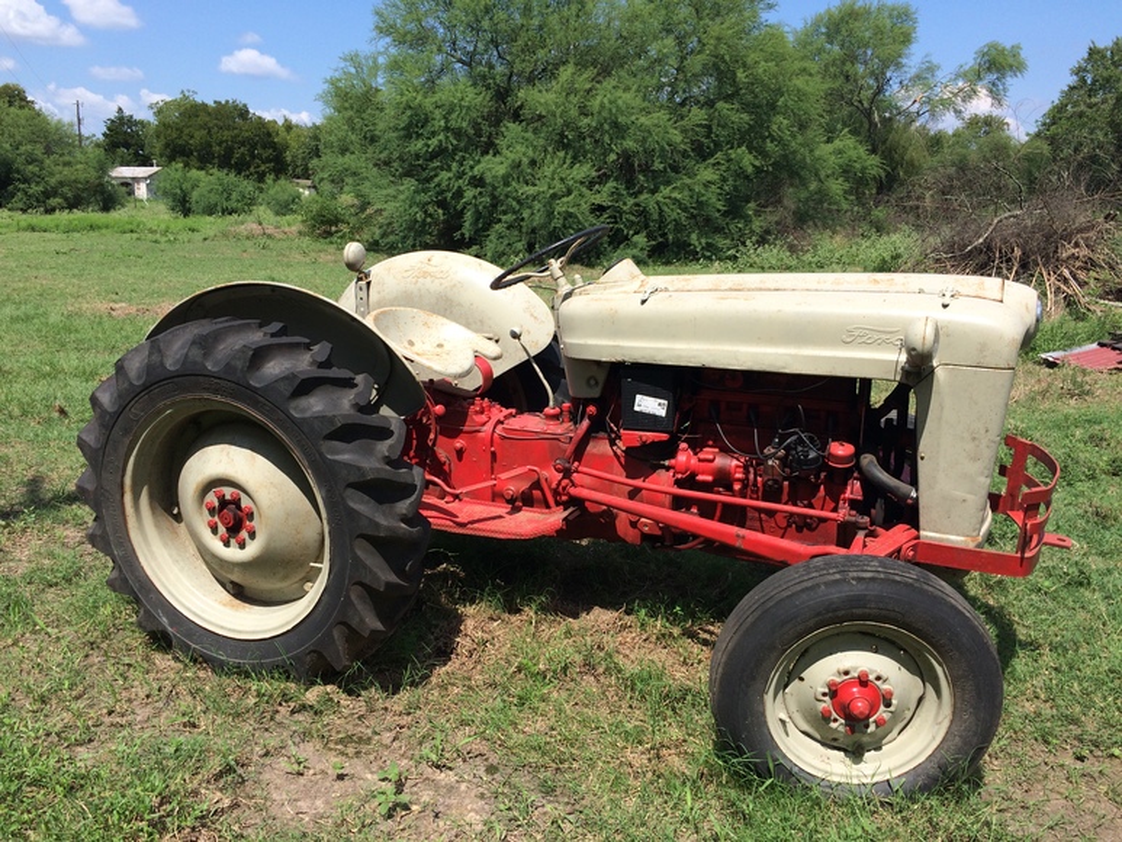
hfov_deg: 61.7
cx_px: 561
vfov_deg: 48.2
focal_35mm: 29
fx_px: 940
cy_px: 421
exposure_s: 1/2160
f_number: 2.2
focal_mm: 4.15
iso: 32
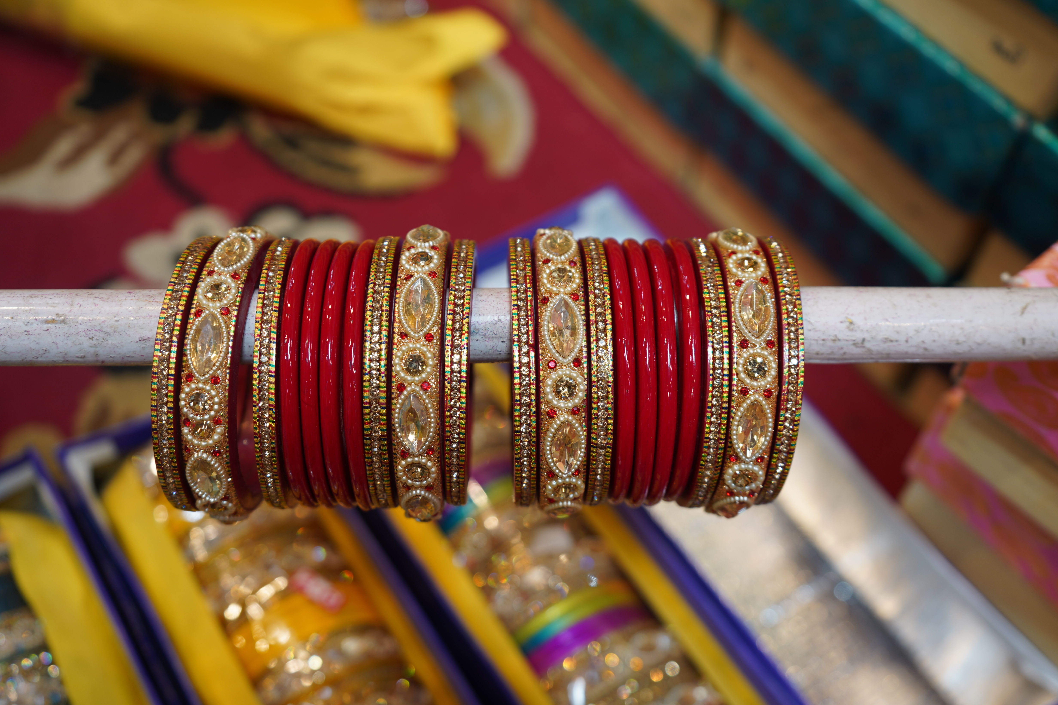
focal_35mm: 37
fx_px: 1087
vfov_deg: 35.9
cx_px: 529
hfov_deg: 51.9
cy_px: 352
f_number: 4
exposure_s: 1/60
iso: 160
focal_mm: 37
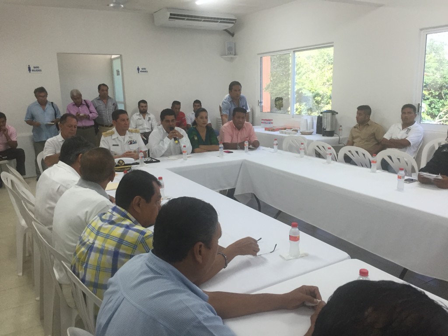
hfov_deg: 61.7
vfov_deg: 48.2
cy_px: 168
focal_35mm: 29
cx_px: 224
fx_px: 375
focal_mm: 4.15
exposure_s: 1/30
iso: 50
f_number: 2.2
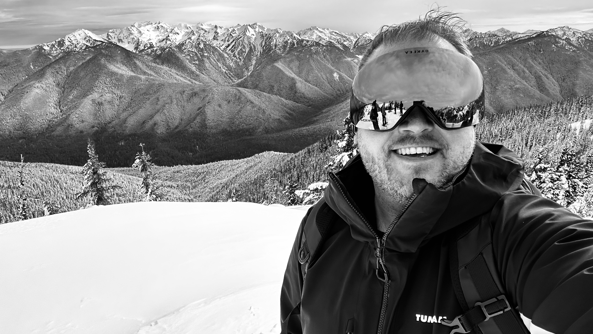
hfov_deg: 71.9
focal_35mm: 26
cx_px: 291
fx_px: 409
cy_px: 152
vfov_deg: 44.3
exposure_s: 1/1316
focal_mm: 2.69
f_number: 1.9
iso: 25
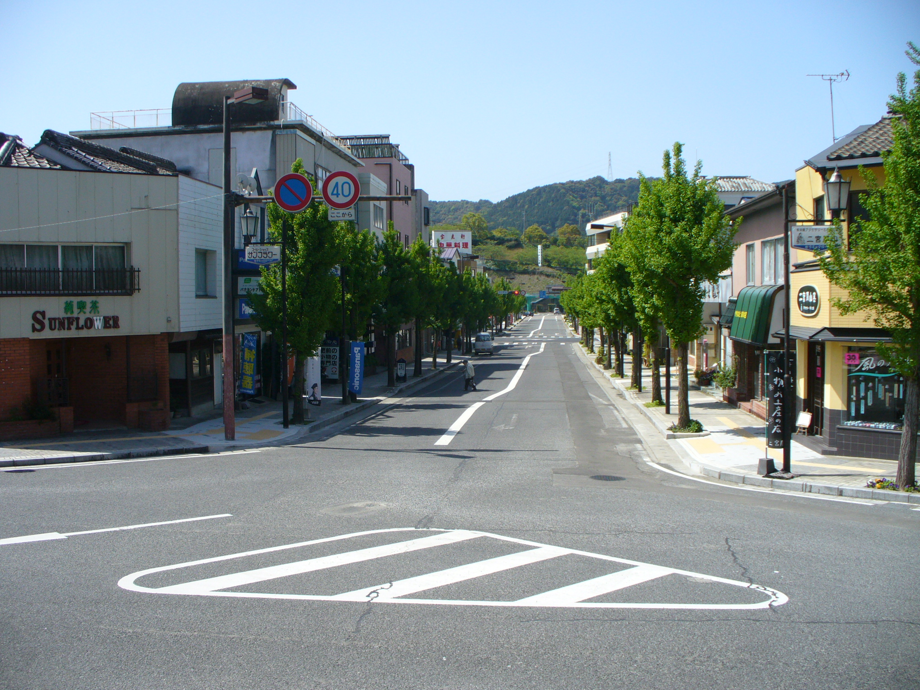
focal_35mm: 37
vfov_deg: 38.7
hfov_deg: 50.1
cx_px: 460
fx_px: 983
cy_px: 345
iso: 80
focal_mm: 6.1
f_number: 5.6
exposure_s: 1/320
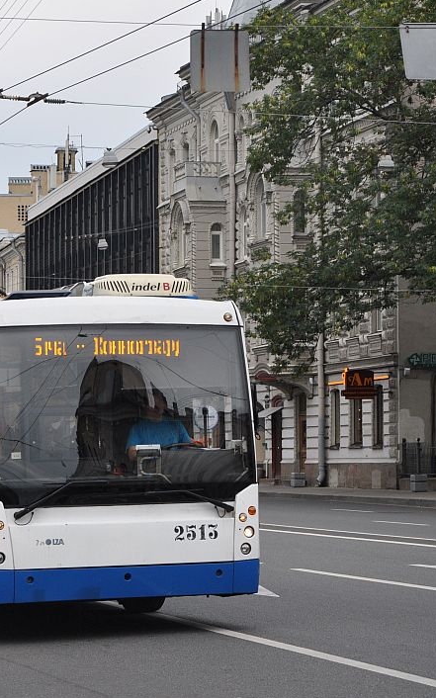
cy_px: 350
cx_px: 53
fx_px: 2206
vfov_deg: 18.0
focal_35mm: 116
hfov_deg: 11.2
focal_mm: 50
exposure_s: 1/1000
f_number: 5
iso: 500
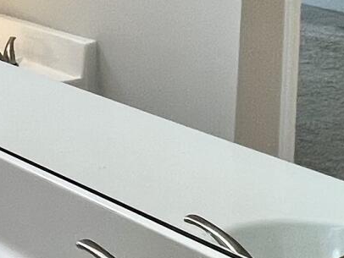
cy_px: -124
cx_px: -280
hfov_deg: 16.8
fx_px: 955
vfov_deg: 14.4
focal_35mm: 96
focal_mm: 1.57
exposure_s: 1/120
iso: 64
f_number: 1.8
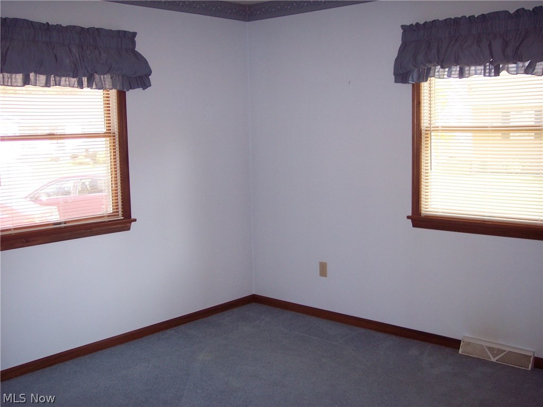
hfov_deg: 47.9
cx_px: 272
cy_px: 204
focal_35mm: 39
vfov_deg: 36.8
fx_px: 612
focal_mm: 8
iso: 140
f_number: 2.8
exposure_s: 1/60
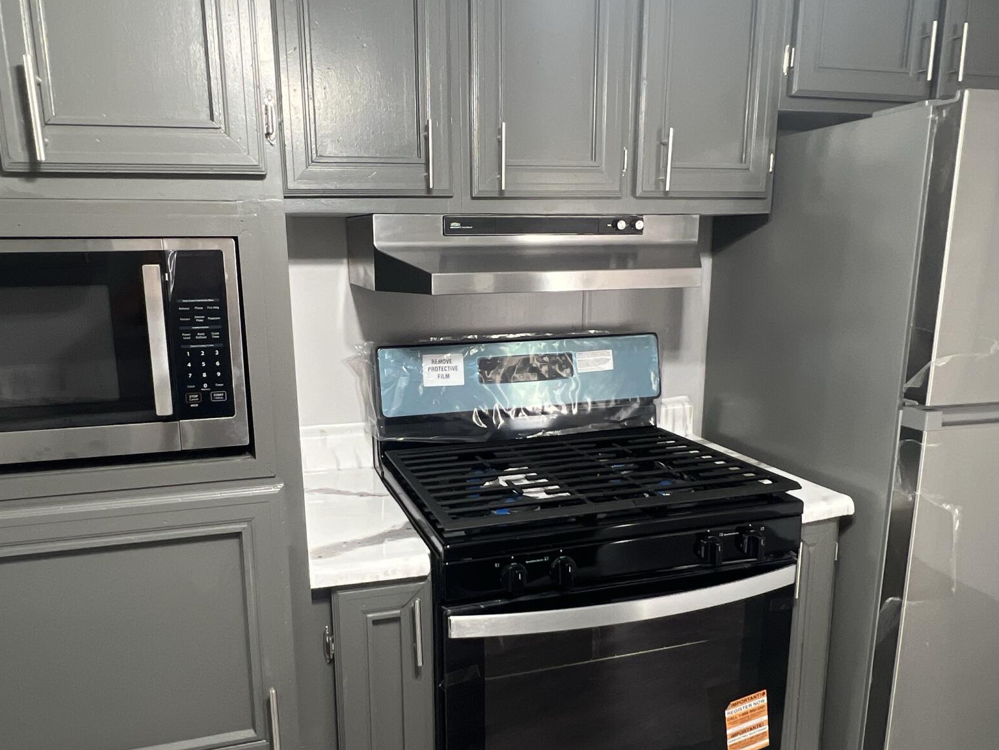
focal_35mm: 25
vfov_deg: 54.7
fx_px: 721
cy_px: 422
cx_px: 461
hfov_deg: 69.3
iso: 320
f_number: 1.8
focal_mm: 1.57
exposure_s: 1/60
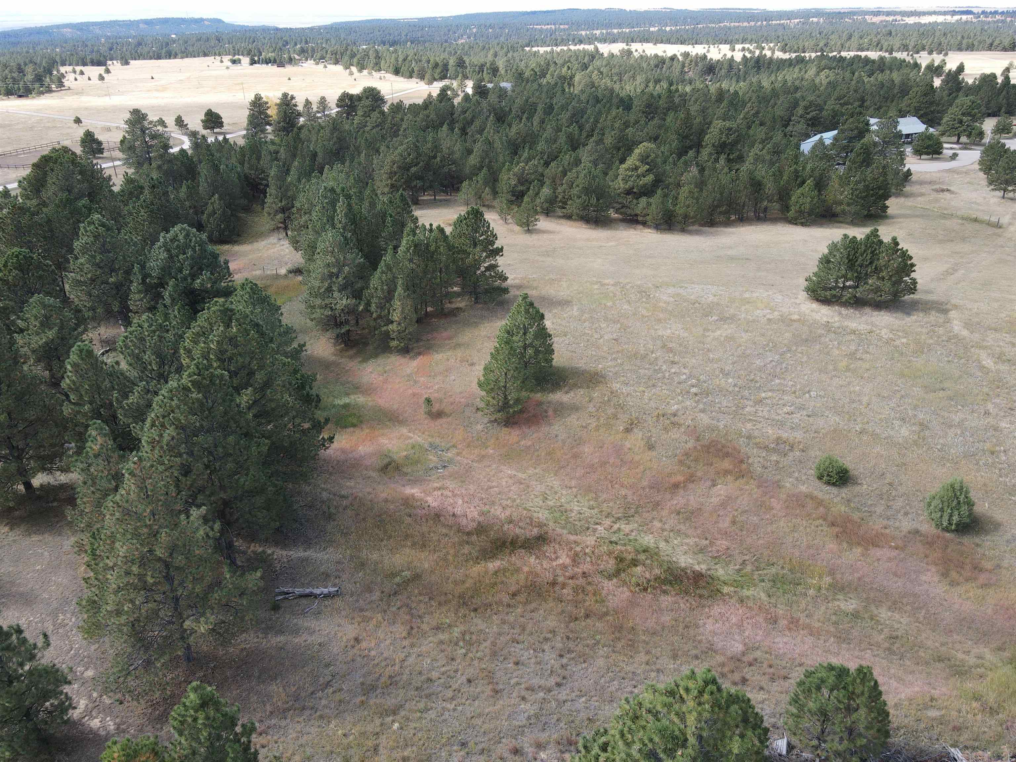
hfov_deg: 71.6
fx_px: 704
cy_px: 381
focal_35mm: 24
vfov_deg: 56.8
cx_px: 508
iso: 100
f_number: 2.8
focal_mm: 4.5
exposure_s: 1/200
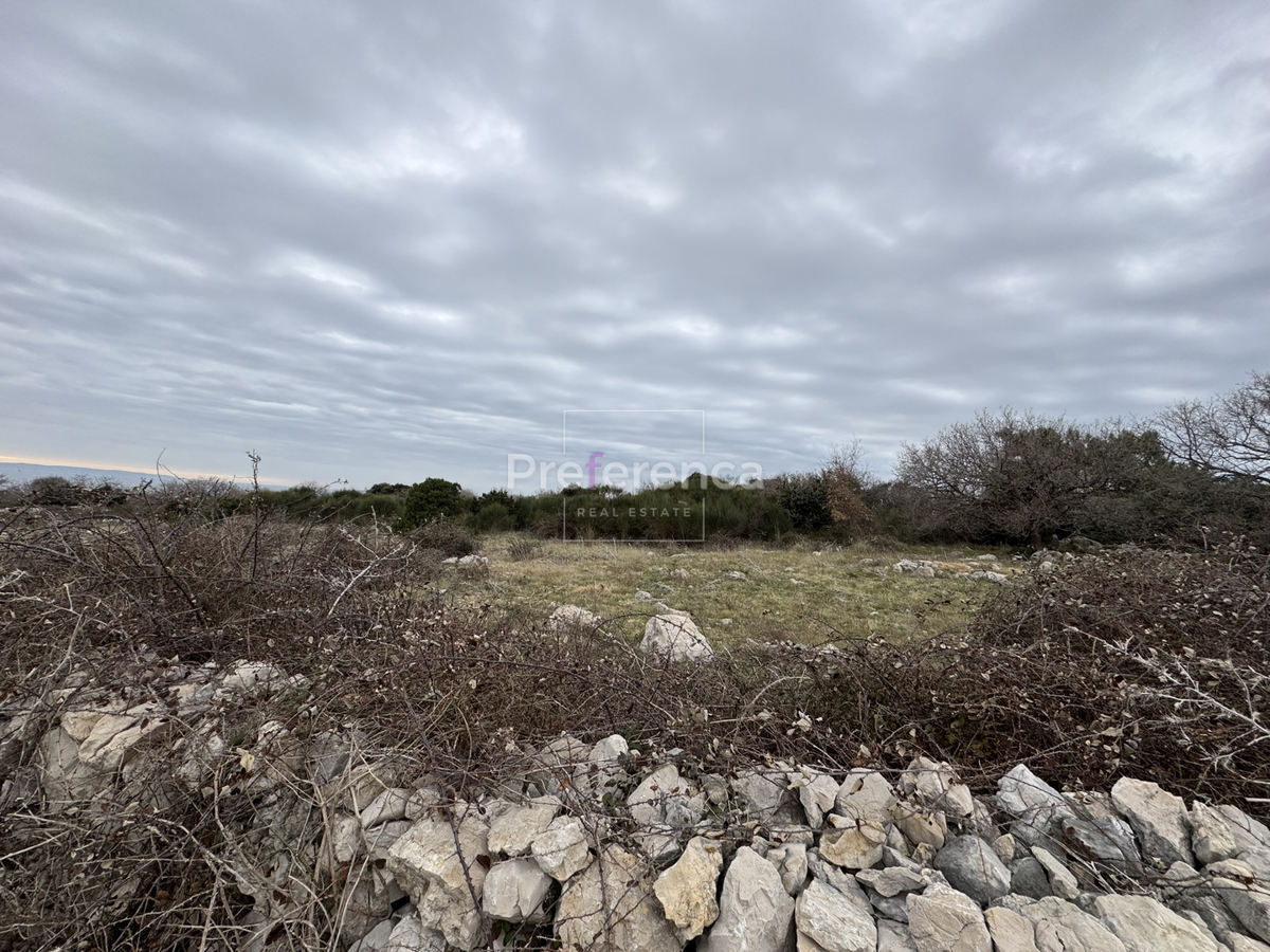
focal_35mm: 14
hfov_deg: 102.1
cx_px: 635
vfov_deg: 85.7
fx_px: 514
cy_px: 476
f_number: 2.2
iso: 40
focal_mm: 2.22
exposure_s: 1/364
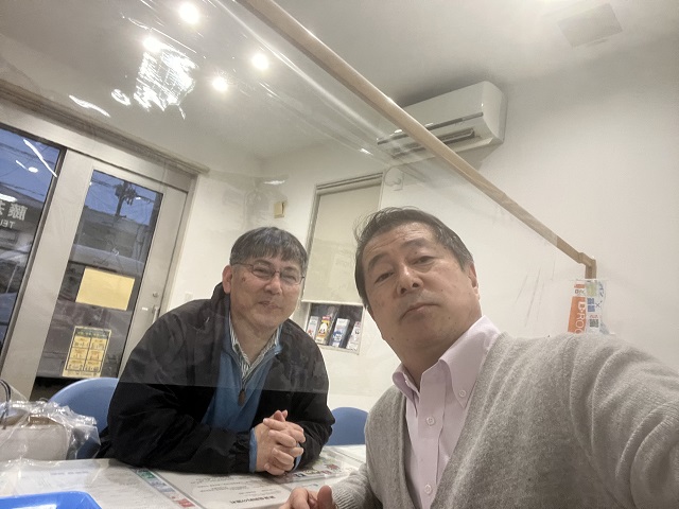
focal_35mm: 23
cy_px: 254
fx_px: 451
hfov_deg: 73.9
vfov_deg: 58.9
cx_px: 340
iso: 200
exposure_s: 1/60
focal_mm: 2.71
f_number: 2.2
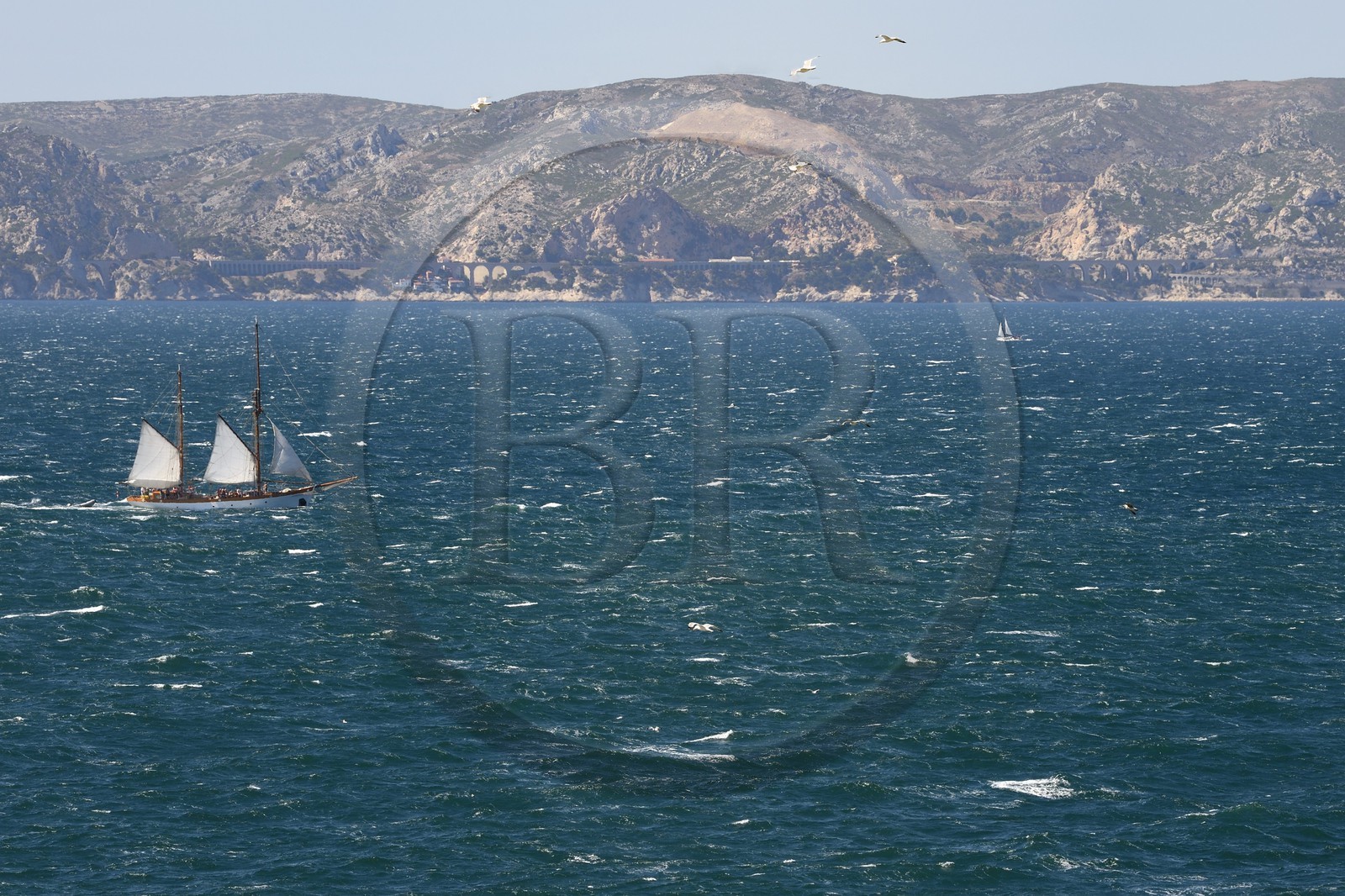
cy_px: 448
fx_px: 7470
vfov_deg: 6.9
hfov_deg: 10.3
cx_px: 672
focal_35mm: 200
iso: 200
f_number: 9
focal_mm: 200
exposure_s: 1/500
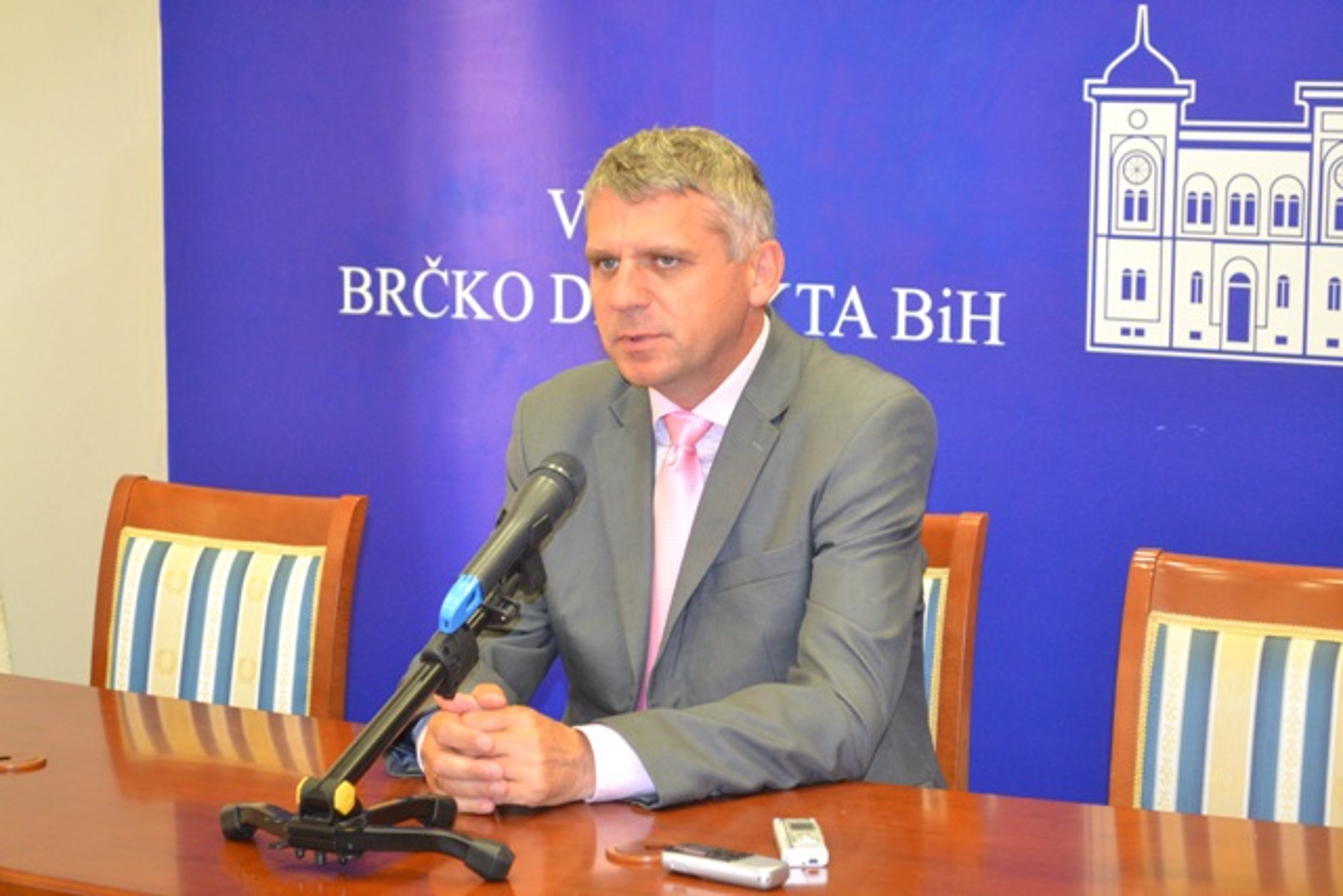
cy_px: 448
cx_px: 672
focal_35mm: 82
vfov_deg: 16.6
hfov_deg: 24.6
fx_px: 3078
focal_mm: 55
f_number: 5.6
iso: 2200
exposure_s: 1/60
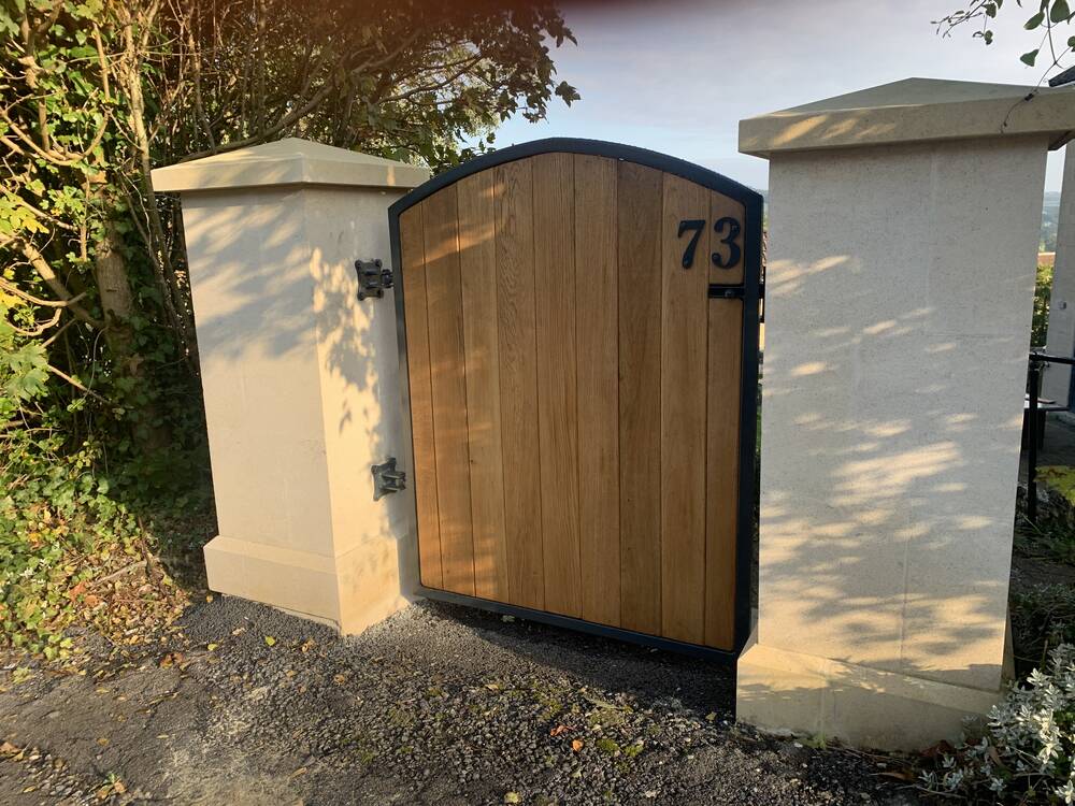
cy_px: 403
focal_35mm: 26
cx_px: 538
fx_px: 807
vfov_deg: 53.1
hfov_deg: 67.3
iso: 25
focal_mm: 4.25
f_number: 1.8
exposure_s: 1/431
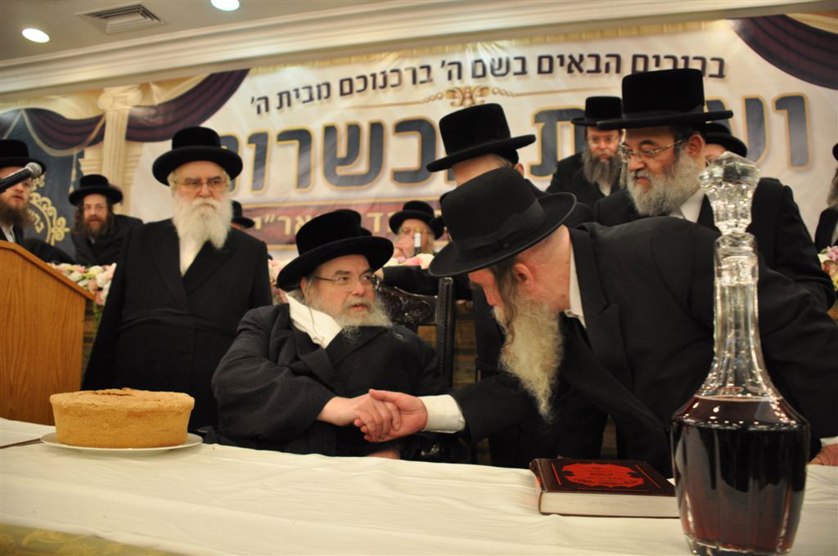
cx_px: 419
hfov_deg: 67.4
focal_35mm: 27
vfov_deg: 47.8
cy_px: 278
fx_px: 628
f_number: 3.5
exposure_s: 1/80
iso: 640
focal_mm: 18
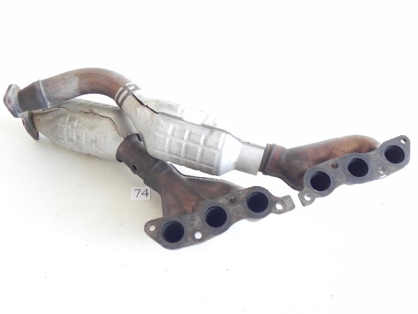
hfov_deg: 55.3
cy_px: 157
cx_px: 209
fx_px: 399
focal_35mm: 33
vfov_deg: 43.0
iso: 394
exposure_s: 1/30
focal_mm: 5.9
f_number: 2.8
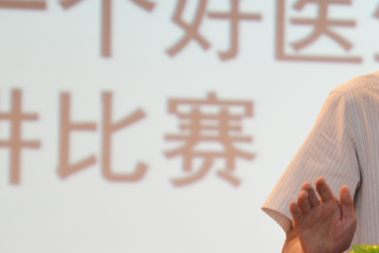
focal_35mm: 277
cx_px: 483
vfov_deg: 5.0
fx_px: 2915
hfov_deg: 7.4
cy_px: 160
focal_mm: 70
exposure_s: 1/60
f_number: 5.3
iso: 800
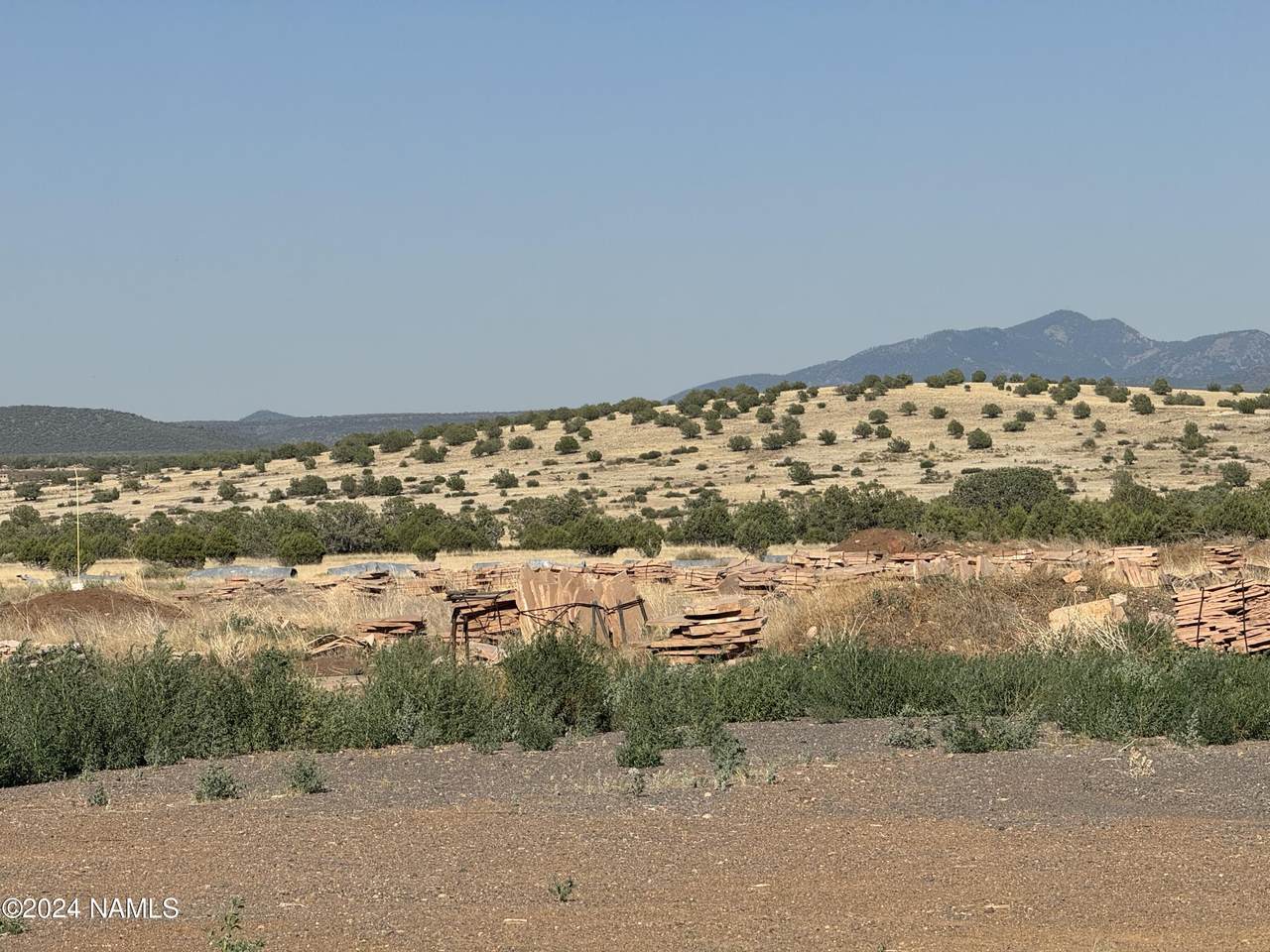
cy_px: 476
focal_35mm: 120
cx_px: 635
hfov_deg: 16.4
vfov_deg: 12.3
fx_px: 4403
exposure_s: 1/2212
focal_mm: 15.66
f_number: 2.8
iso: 50
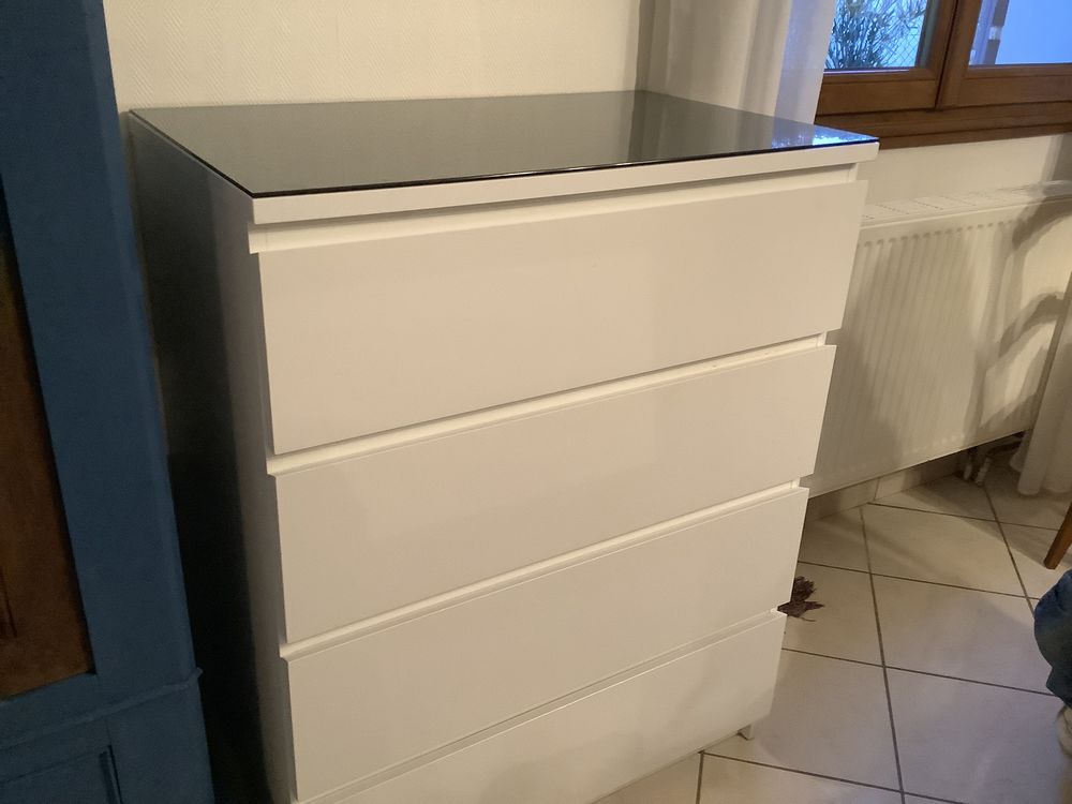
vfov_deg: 45.4
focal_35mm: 31
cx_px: 536
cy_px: 402
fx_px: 960
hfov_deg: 58.4
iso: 400
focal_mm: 3.3
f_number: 2.4
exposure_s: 1/33
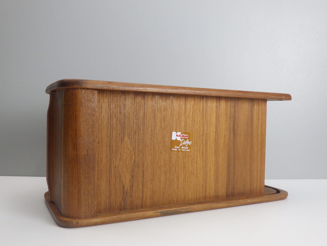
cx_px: 164
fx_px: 321
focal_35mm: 34
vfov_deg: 41.8
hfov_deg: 54.0
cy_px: 123
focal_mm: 6.1
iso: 125
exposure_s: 1/45
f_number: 3.8
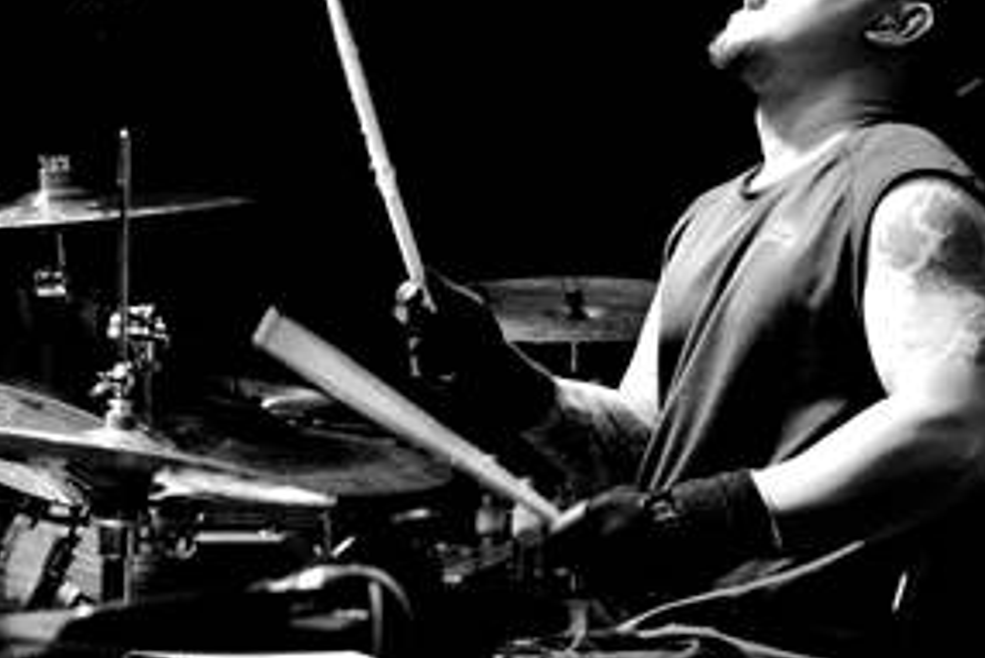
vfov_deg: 12.5
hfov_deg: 18.5
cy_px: 124
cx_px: 162
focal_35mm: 109
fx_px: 2984
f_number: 2.8
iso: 4000
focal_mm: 52
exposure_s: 1/320
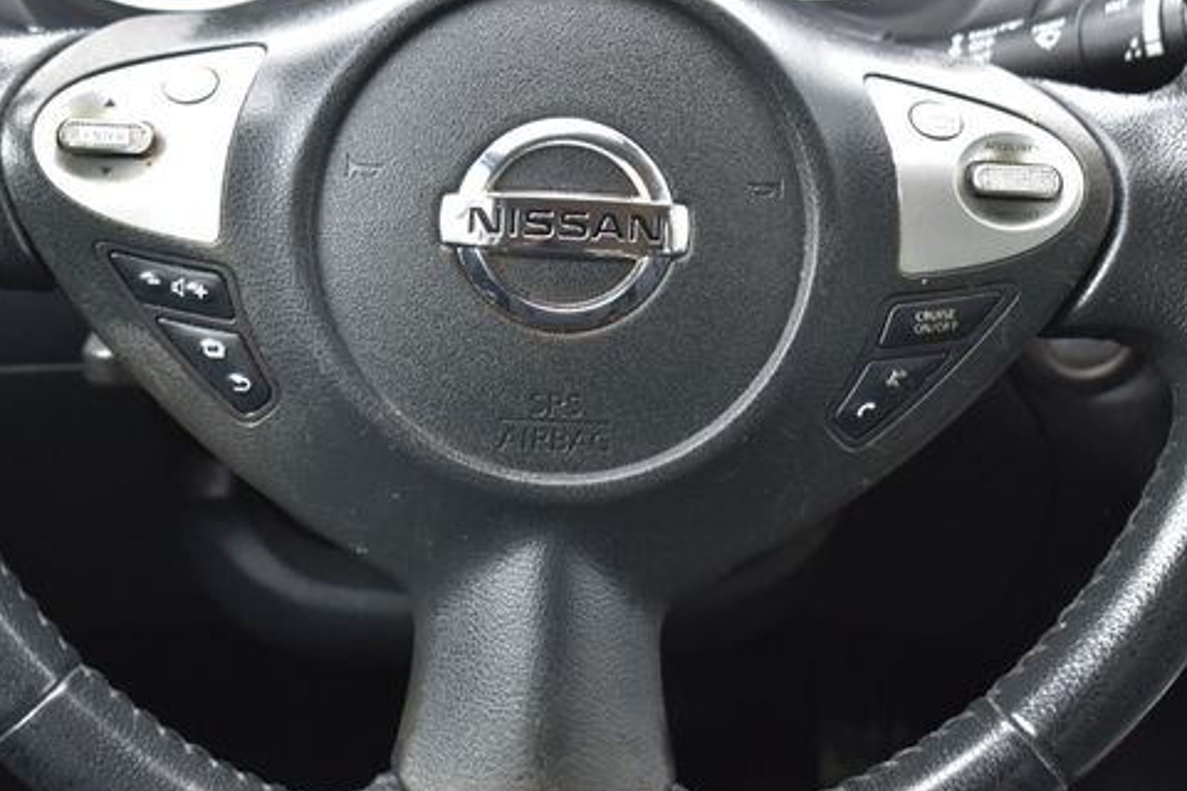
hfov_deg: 21.2
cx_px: 626
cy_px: 376
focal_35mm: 96
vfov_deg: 14.3
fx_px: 3165
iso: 400
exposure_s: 1/20
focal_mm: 48
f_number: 6.3
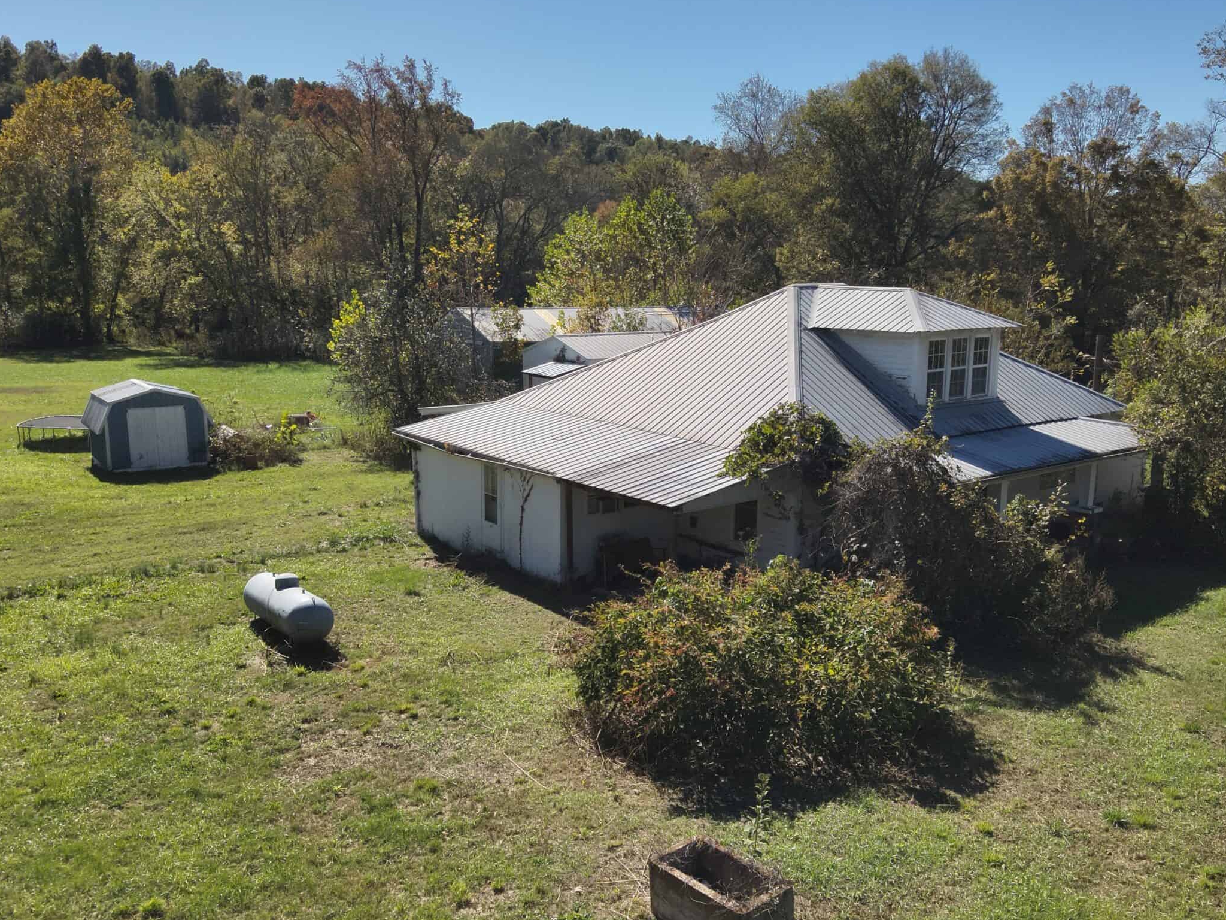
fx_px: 1063
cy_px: 480
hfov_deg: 59.7
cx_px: 706
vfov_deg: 46.8
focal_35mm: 30
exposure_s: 1/1250
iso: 100
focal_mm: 4.4
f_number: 2.8
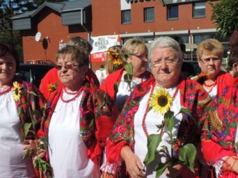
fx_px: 392
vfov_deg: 25.6
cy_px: 102
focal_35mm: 57
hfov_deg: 33.3
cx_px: 169
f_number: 3.8
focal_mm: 4.9
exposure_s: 1/1250
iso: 100
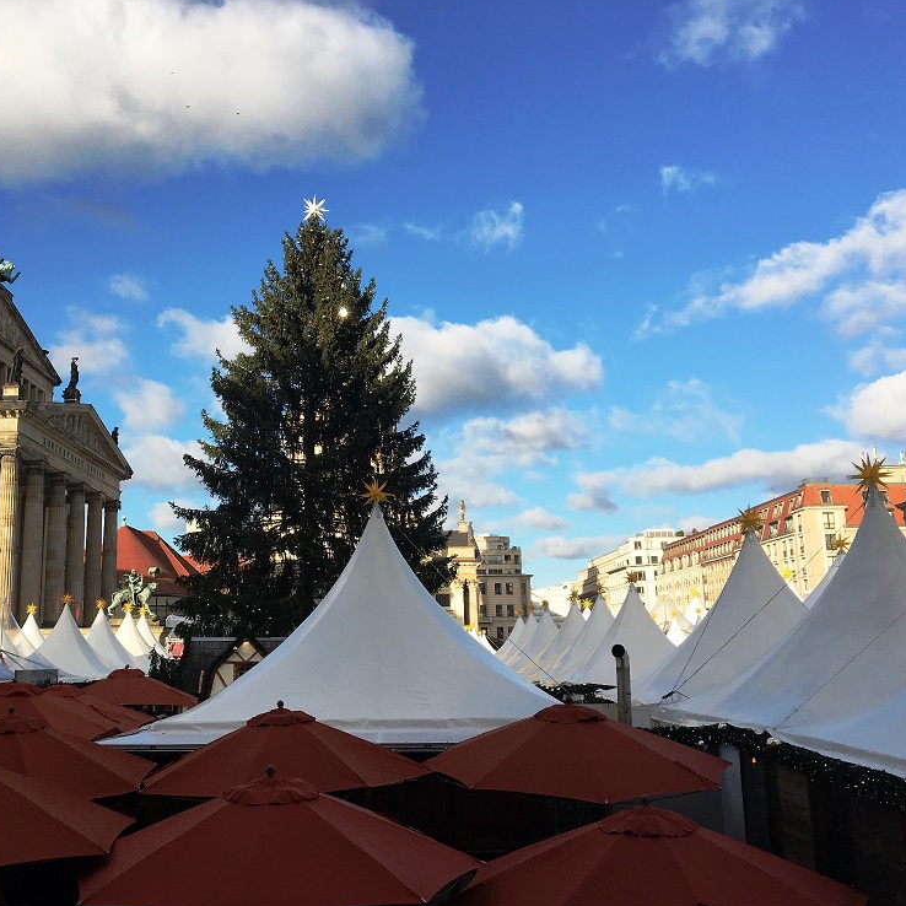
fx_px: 1036
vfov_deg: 47.2
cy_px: 451
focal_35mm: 35
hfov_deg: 46.7
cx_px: 329
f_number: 2.2
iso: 25
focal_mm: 4.15
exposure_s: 1/1326
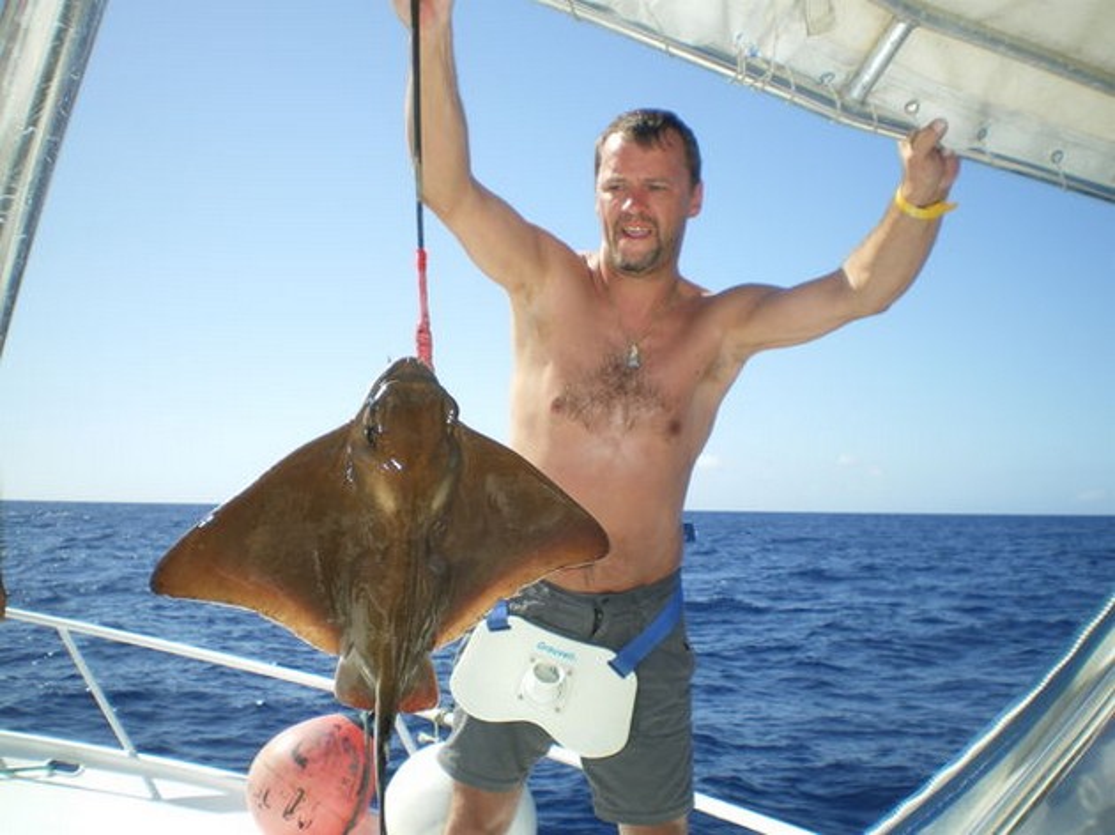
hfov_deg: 51.4
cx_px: 558
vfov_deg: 39.6
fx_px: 1159
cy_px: 418
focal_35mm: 36
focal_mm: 6.3
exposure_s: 1/320
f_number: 4.6
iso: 50
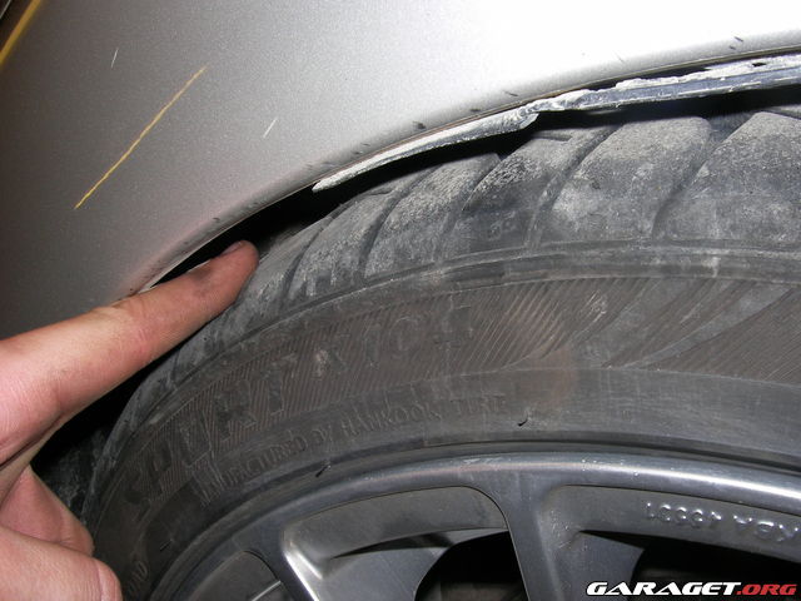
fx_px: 879
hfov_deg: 49.0
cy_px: 300
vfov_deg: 37.7
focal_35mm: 38
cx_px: 400
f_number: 6.6
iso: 50
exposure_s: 1/30
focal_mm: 6.3
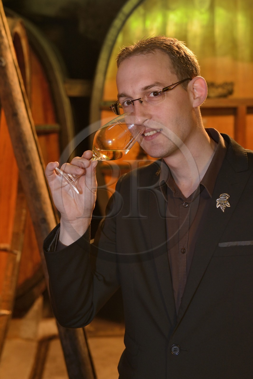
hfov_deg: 27.0
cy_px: 190
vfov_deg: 39.6
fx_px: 527
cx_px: 126
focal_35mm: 50
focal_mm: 50
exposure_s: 1/8
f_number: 4.5
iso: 1600
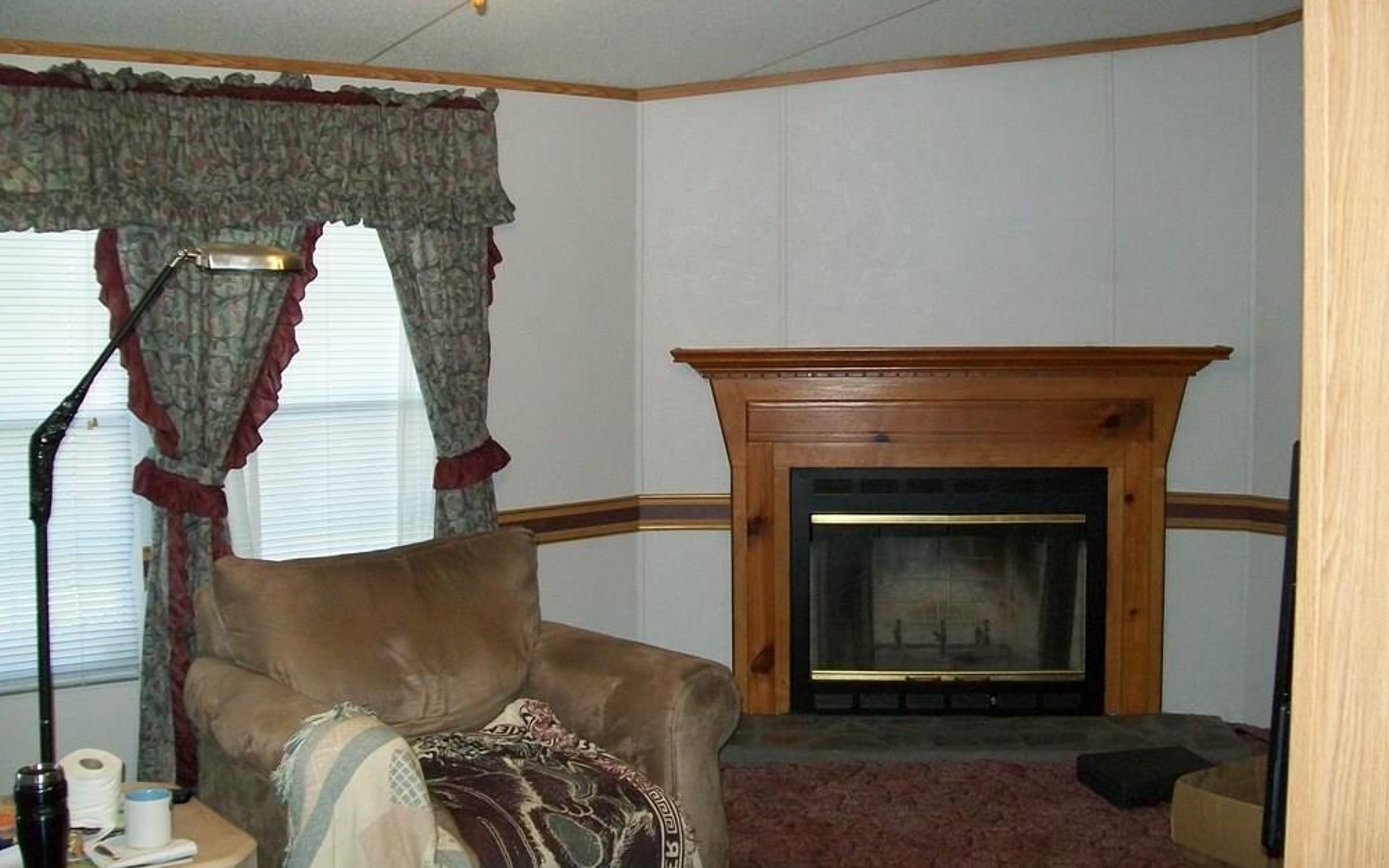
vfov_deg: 32.7
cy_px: 383
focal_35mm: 39
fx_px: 1476
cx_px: 697
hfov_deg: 50.4
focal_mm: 6
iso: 160
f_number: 2.7
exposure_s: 1/60
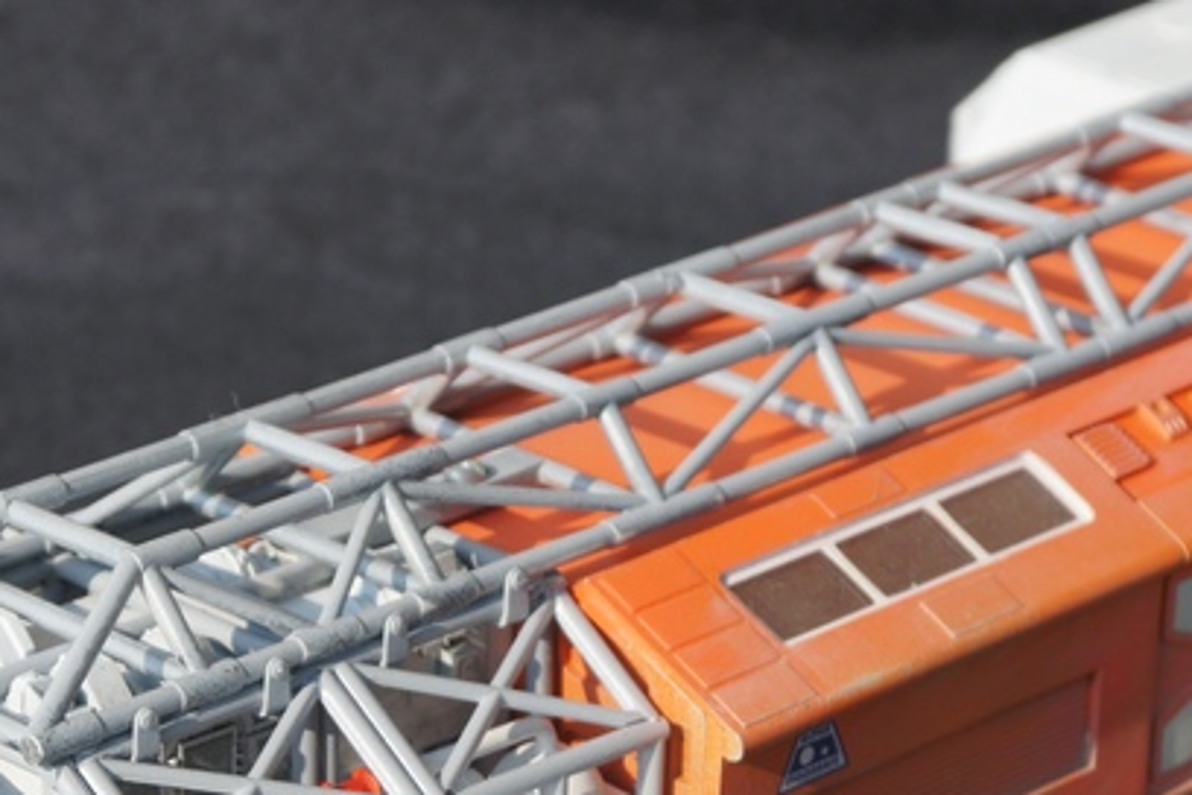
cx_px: 549
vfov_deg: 6.8
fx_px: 6695
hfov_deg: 10.2
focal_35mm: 202
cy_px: 742
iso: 100
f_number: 7.1
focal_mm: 55
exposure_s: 1/250
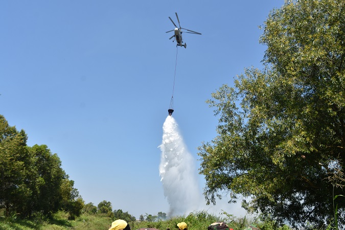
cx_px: 172
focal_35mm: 32
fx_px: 302
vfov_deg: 41.7
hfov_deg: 59.5
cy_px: 115
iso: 160
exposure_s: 1/500
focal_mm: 21
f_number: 8
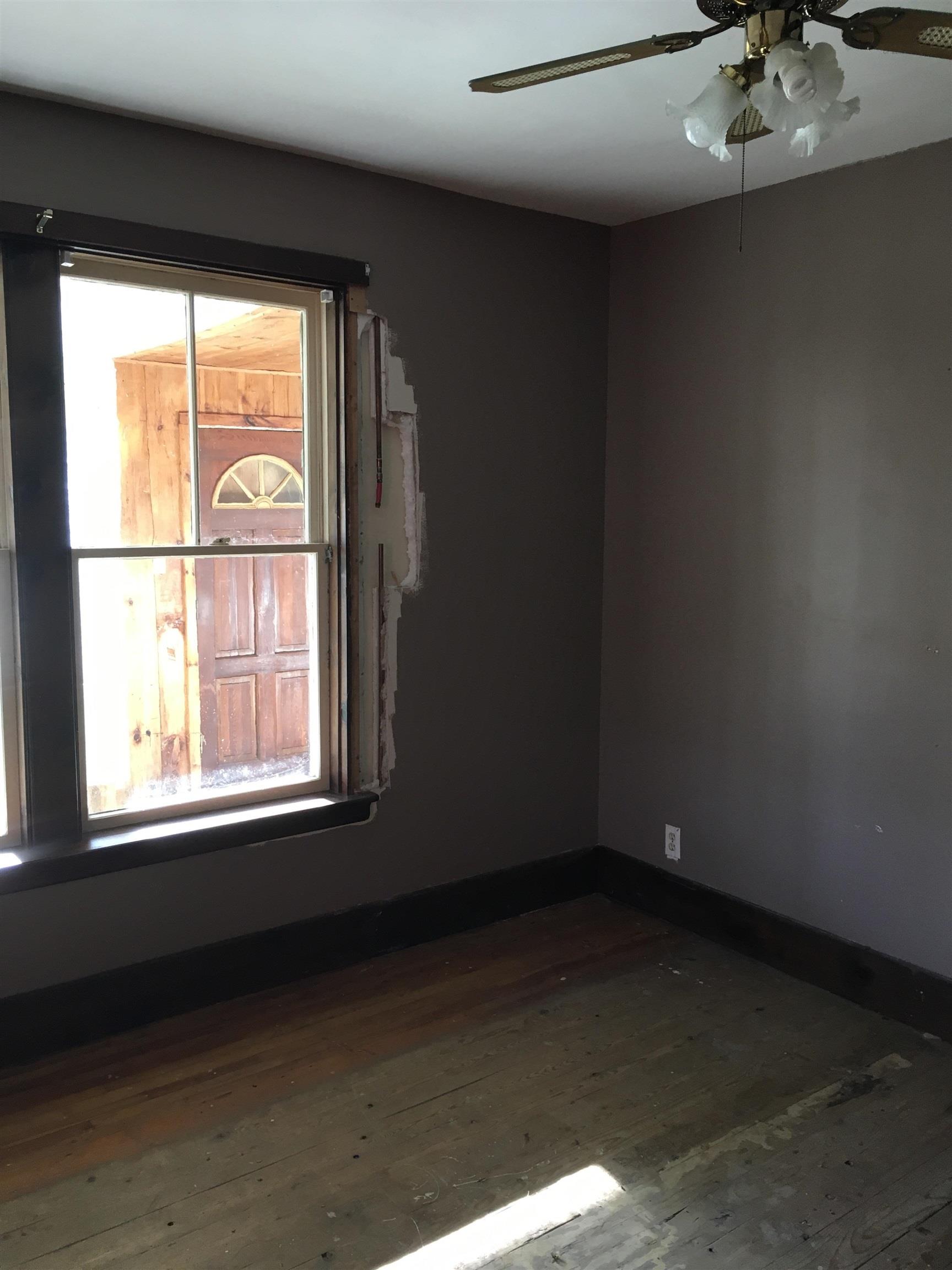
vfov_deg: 61.7
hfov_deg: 48.2
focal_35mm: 29
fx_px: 1063
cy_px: 635
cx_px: 476
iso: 40
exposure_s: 1/30
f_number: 2.2
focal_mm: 4.15
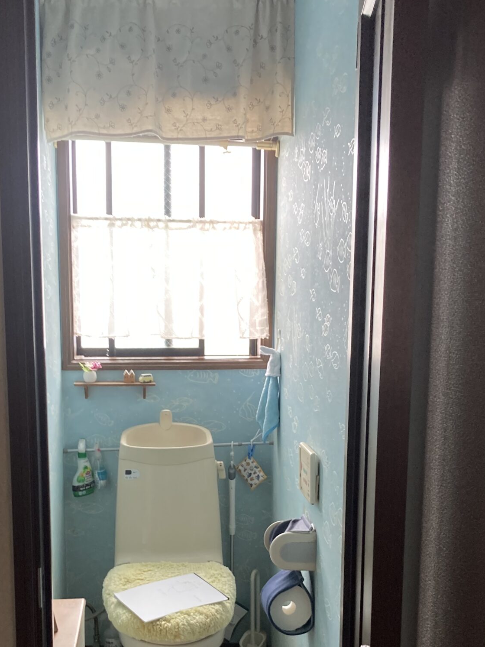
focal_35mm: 48
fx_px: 897
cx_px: 179
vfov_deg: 38.7
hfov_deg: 30.1
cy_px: 475
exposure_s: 1/69
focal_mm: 3.99
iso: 80
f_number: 1.8
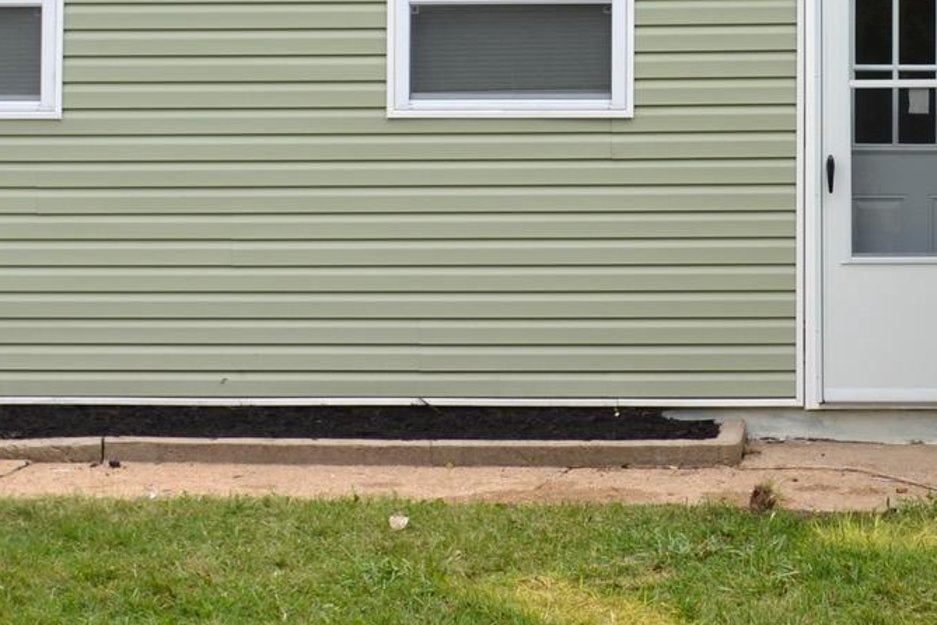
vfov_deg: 13.5
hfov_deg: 19.8
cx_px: 859
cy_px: 107
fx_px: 2629
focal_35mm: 101
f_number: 7.1
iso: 100
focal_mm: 22
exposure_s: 1/200
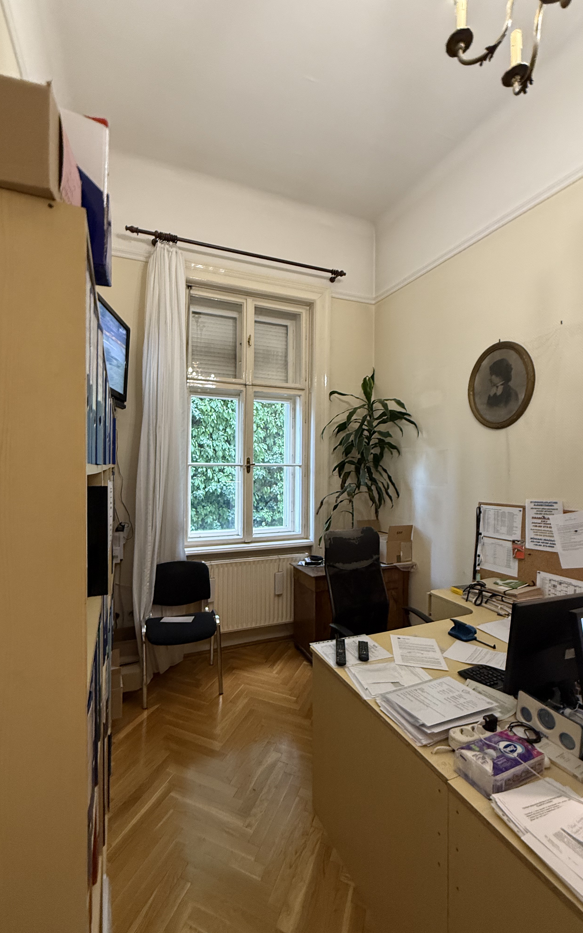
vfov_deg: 101.5
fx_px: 381
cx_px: 277
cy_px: 468
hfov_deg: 74.7
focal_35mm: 15
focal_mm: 2.22
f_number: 2.2
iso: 320
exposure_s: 1/50
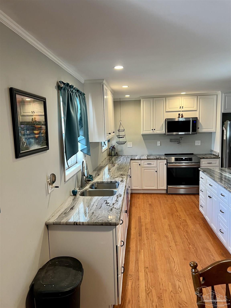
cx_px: 116
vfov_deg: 67.3
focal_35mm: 26
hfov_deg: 53.1
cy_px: 154
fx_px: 231
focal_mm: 5.7
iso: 80
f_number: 1.5
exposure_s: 1/60
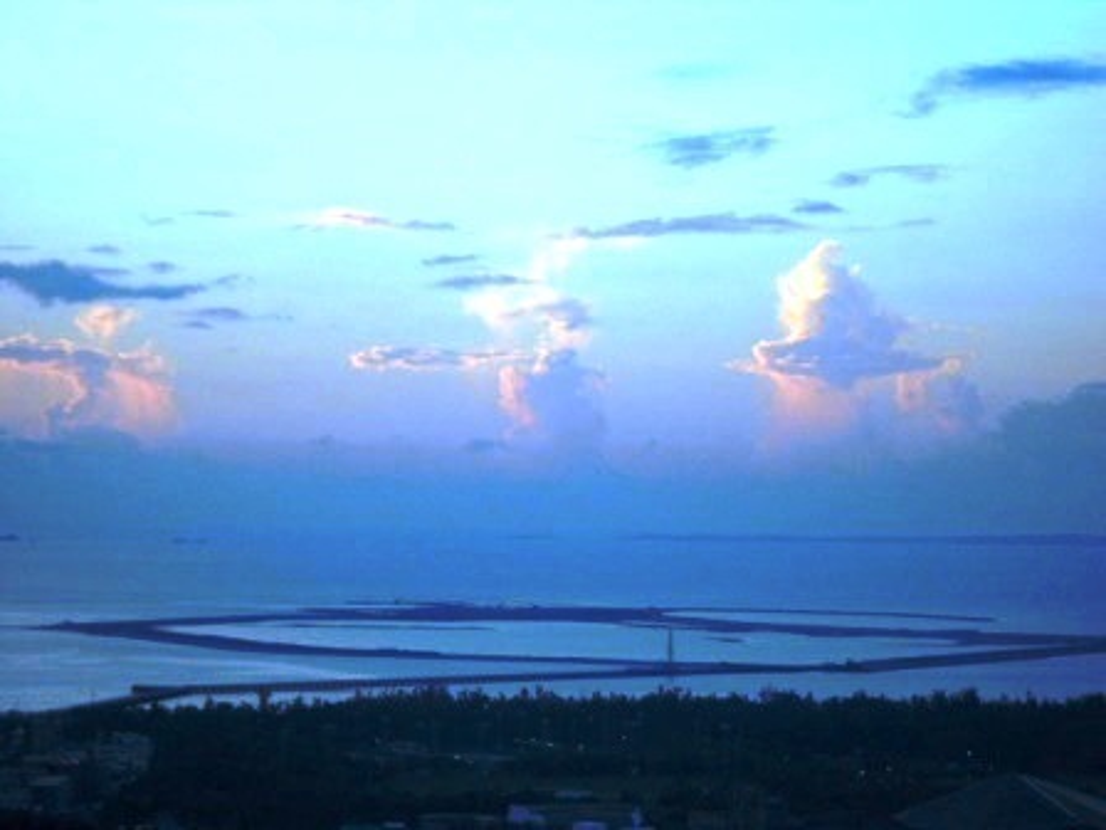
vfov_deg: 11.4
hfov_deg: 15.2
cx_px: 553
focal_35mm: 130
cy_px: 415
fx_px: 4154
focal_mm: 23
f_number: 6.5
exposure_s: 1/100
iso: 80
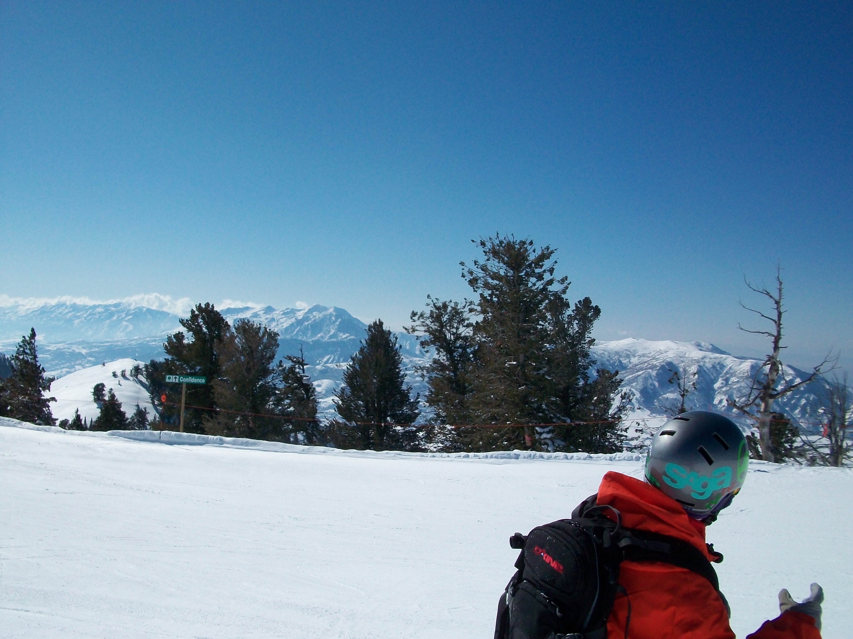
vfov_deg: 41.8
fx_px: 838
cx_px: 426
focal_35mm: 34
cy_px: 320
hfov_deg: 54.0
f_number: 5.5
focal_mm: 5.7
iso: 80
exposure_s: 1/1401
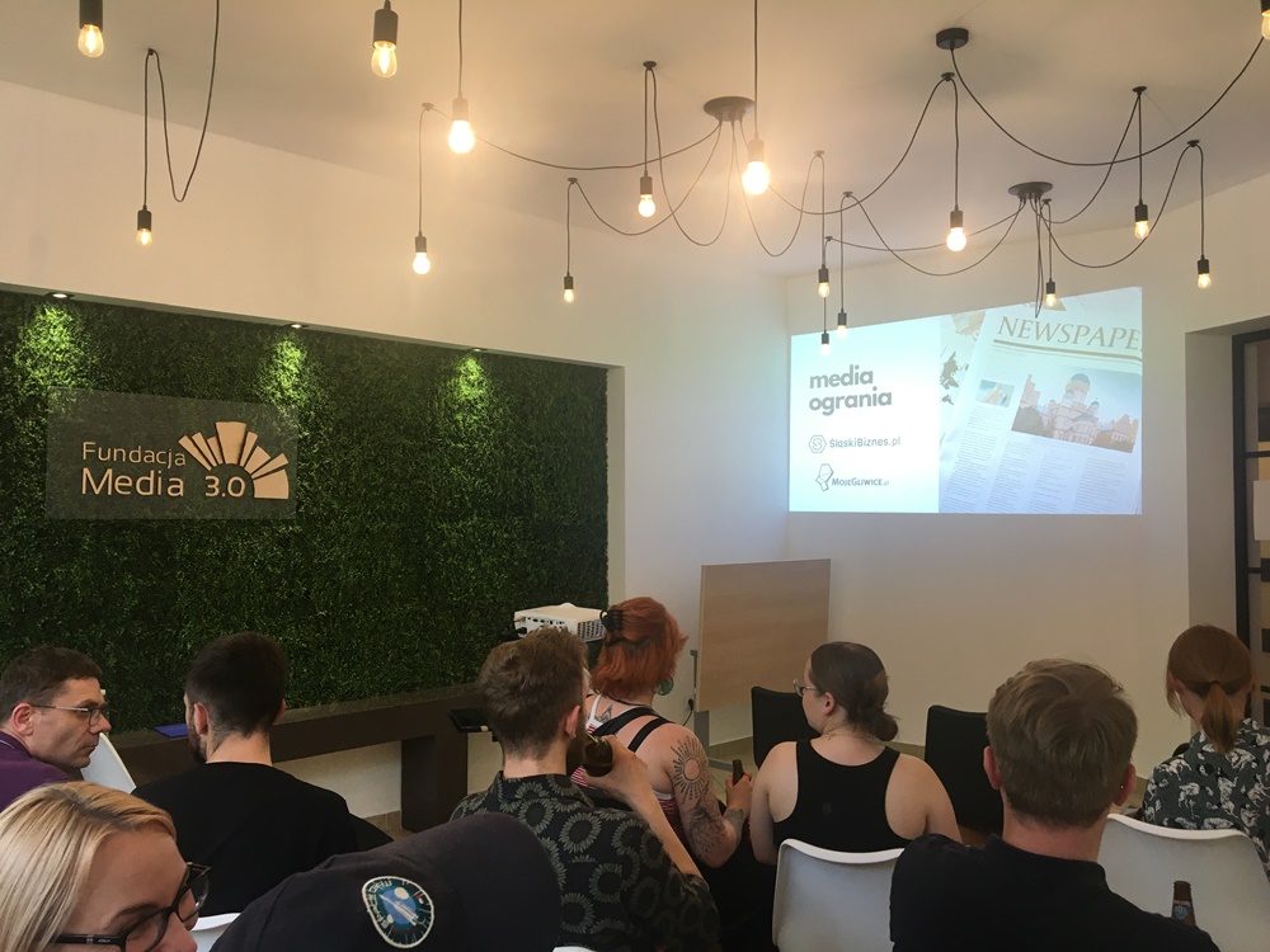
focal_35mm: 29
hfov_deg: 61.7
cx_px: 635
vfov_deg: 48.2
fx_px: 1064
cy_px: 476
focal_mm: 4.15
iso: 25
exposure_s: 1/33
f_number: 2.2
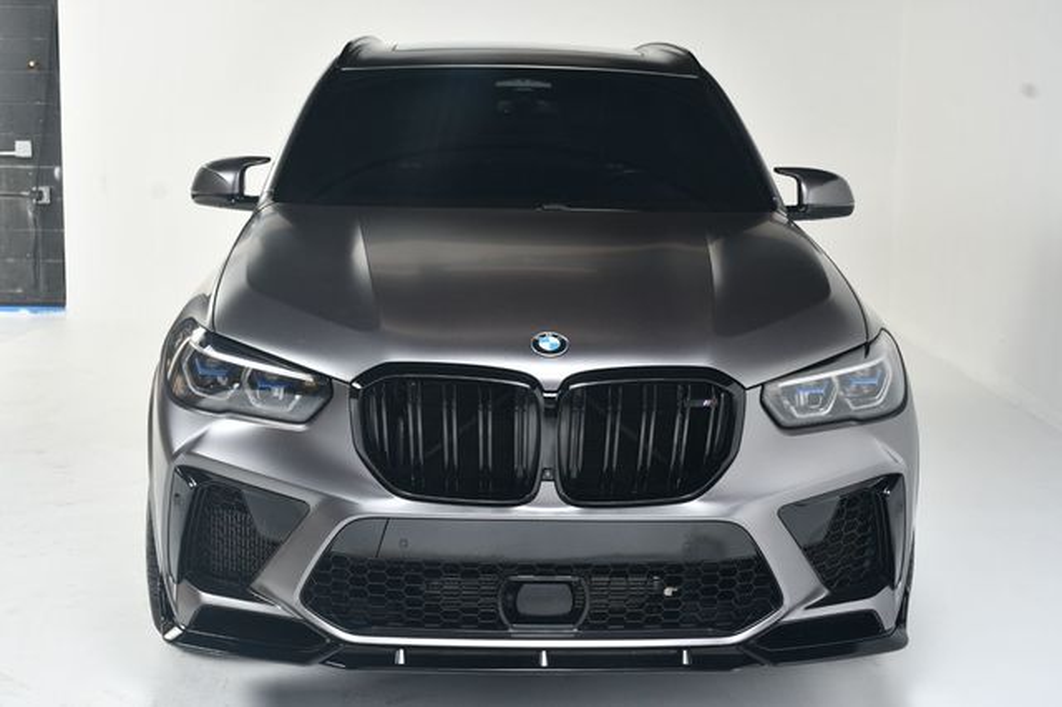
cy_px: 354
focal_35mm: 52
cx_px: 531
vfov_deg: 26.0
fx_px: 1533
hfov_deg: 38.2
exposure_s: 1/160
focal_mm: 35
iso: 100
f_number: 9
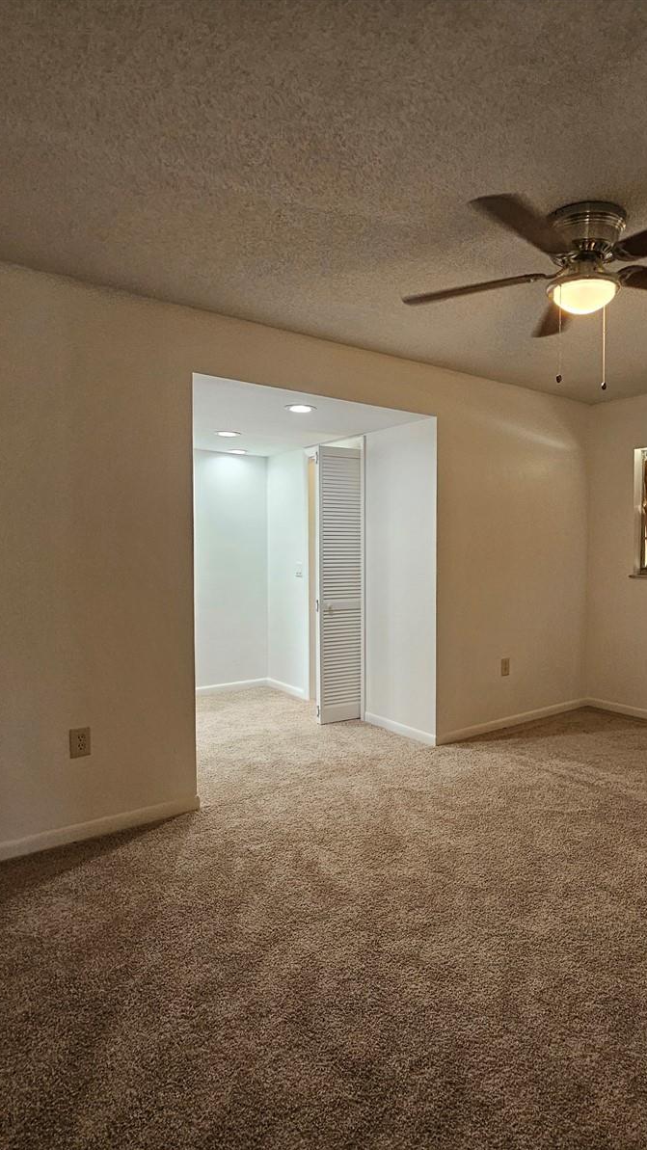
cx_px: 425
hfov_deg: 57.2
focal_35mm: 19
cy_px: 575
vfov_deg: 89.6
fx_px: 580
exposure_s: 1/77
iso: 250
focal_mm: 2.2
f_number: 2.2
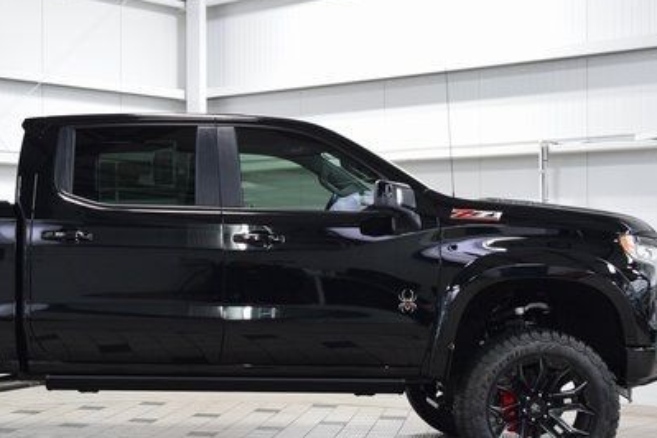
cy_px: 279
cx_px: 168
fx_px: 1274
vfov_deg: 19.5
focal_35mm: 70
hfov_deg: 28.5
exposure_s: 1/60
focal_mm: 29
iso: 1600
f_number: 5
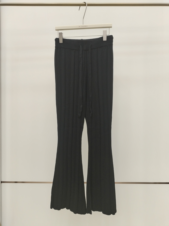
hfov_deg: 48.2
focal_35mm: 29
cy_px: 113
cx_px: 84
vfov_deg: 61.7
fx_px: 189
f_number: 1.8
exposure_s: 1/50
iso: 190
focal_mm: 4.75
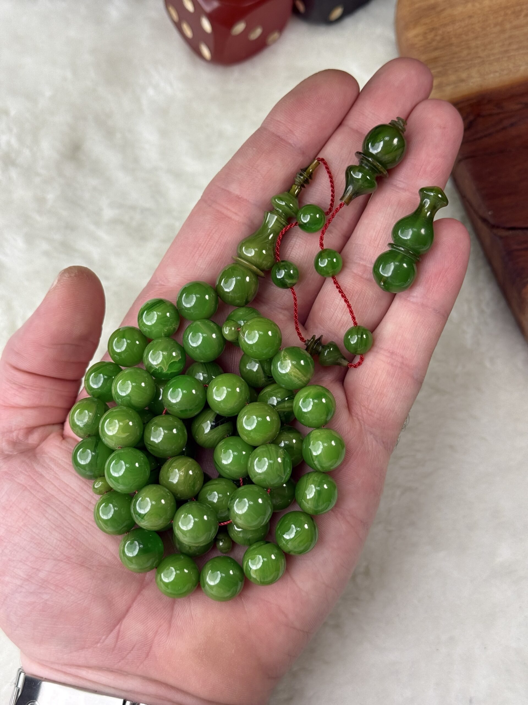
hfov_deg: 30.3
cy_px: 352
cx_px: 264
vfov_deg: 39.7
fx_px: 976
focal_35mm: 48
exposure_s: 1/166
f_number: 1.78
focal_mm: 6.76
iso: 50
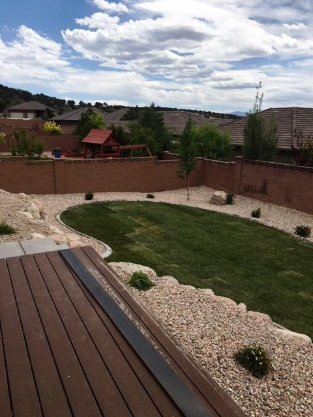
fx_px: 350
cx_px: 156
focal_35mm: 29
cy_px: 208
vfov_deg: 61.7
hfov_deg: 48.2
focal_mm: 4.15
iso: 25
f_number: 2.2
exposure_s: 1/2024
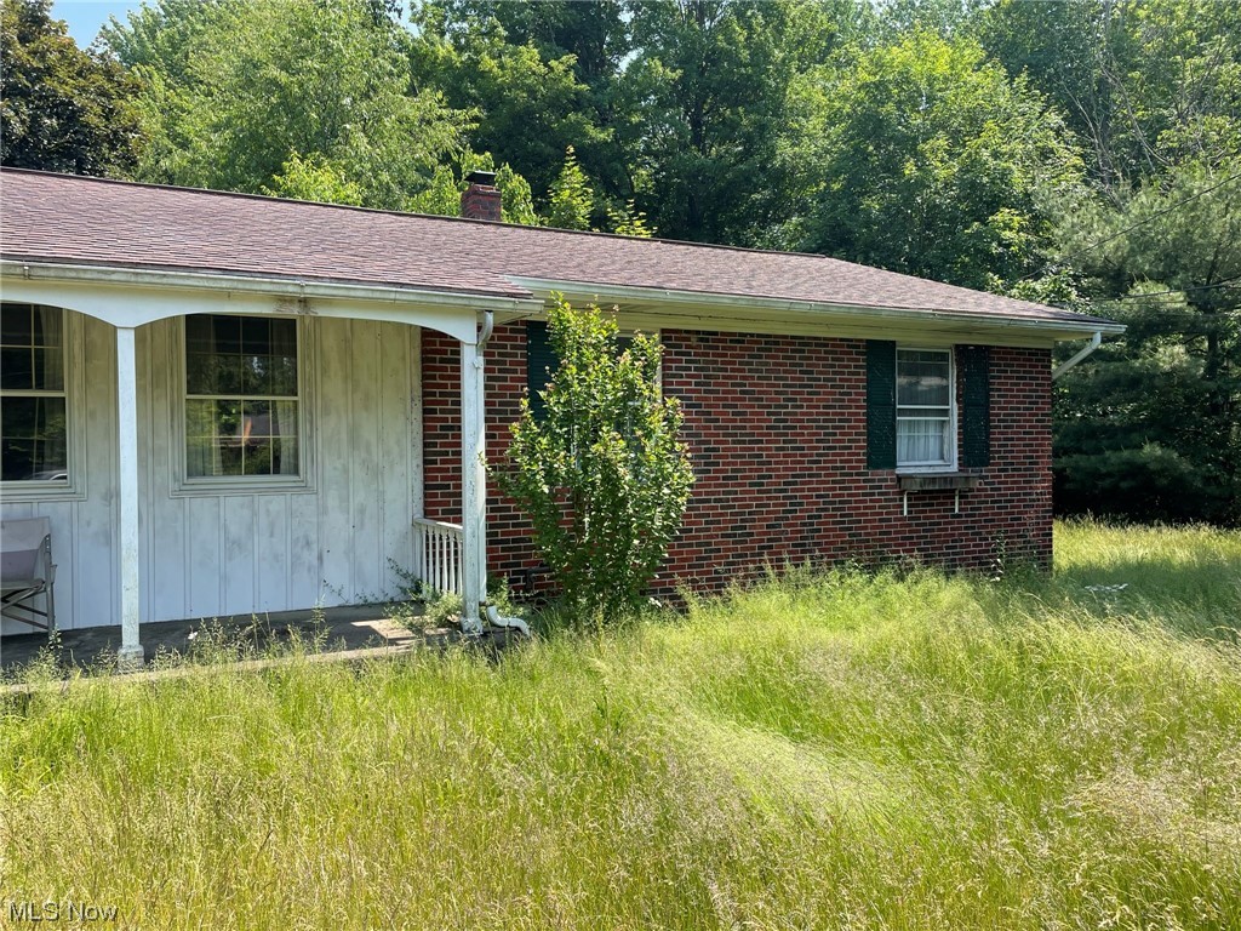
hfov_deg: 67.3
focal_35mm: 26
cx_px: 620
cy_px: 466
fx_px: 932
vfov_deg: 53.1
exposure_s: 1/1135
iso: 32
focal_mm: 4.2
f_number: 1.6
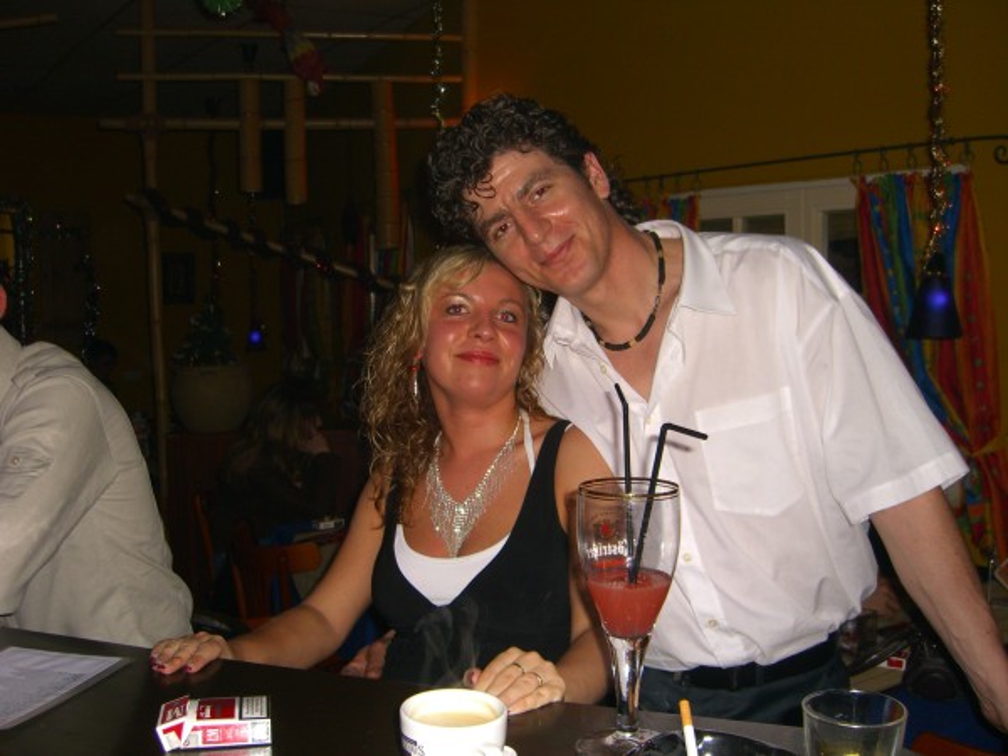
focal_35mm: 38
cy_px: 378
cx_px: 504
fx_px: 1107
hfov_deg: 49.0
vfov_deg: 37.7
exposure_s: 1/60
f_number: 2.8
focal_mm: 7.9
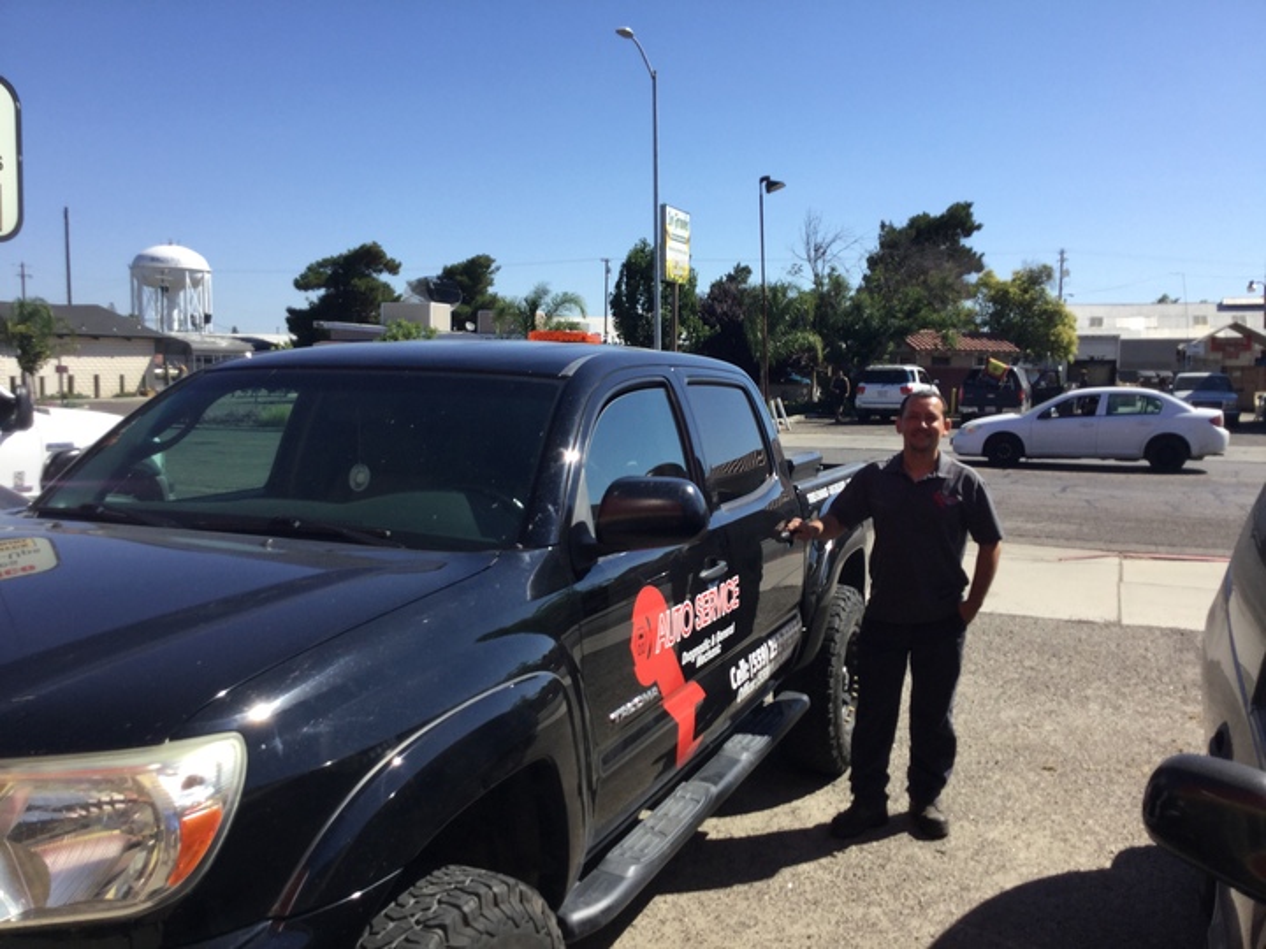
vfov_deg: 45.4
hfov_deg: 58.4
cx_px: 633
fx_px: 1134
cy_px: 474
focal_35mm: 31
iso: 25
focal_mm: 3.3
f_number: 2.4
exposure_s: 1/1058
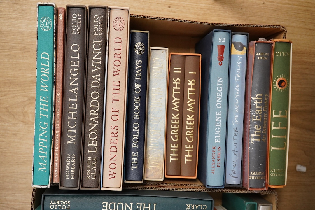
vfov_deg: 29.9
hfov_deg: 43.6
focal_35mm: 45
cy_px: 105
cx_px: 158
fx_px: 394
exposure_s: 1/160
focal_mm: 30
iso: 2500
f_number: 8
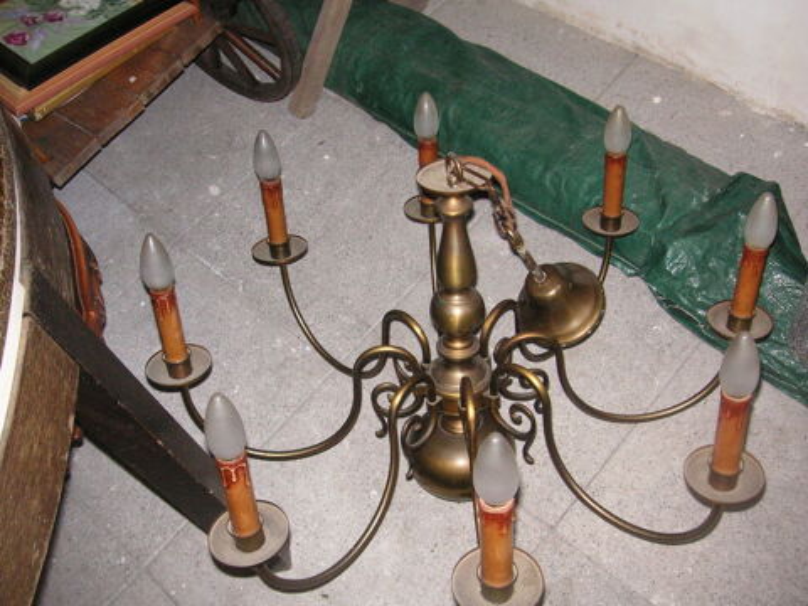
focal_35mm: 37
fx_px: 864
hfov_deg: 50.1
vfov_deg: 38.7
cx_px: 404
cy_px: 303
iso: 160
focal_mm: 6.1
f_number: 2.8
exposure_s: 1/45
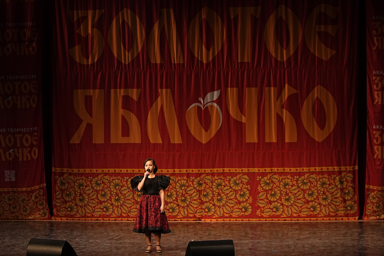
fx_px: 1120
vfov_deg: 13.0
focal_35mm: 105
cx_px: 192
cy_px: 128
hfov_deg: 19.5
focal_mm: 70
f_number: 2.8
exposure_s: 1/400
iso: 1600
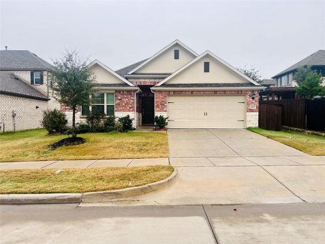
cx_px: 162
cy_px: 122
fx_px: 244
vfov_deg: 53.1
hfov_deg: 67.3
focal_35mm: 26
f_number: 1.5
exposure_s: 1/341
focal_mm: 5.7
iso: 50
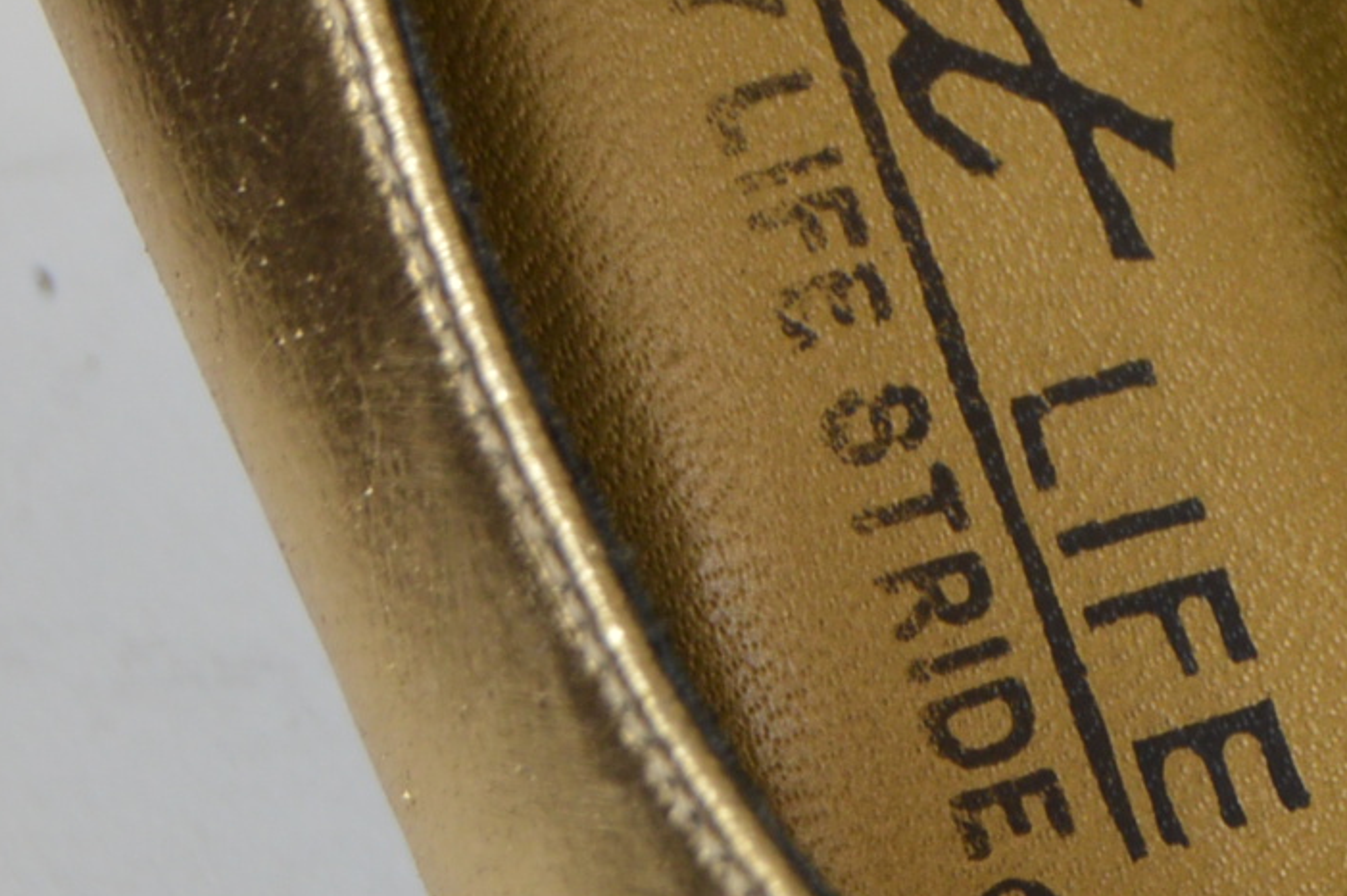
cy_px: -35
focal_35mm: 354
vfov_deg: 3.9
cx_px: 1920
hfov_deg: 5.8
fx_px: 13238
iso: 200
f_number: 5.6
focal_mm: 55
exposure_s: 1/160
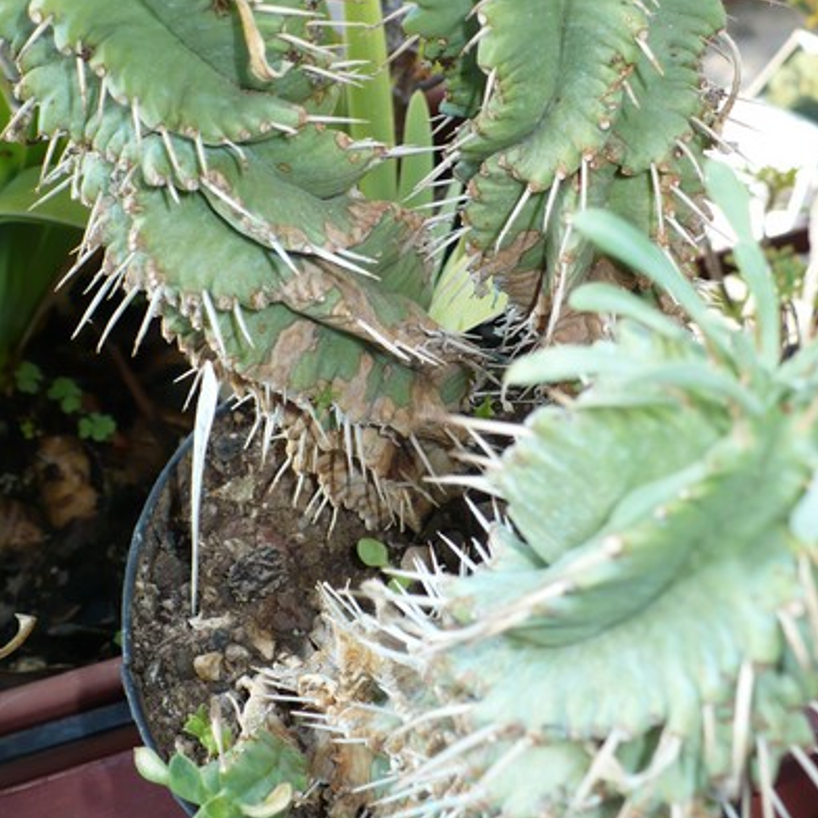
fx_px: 1337
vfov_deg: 33.6
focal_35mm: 50
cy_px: 255
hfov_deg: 34.0
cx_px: 401
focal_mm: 6.1
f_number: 2.8
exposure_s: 1/125
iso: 100
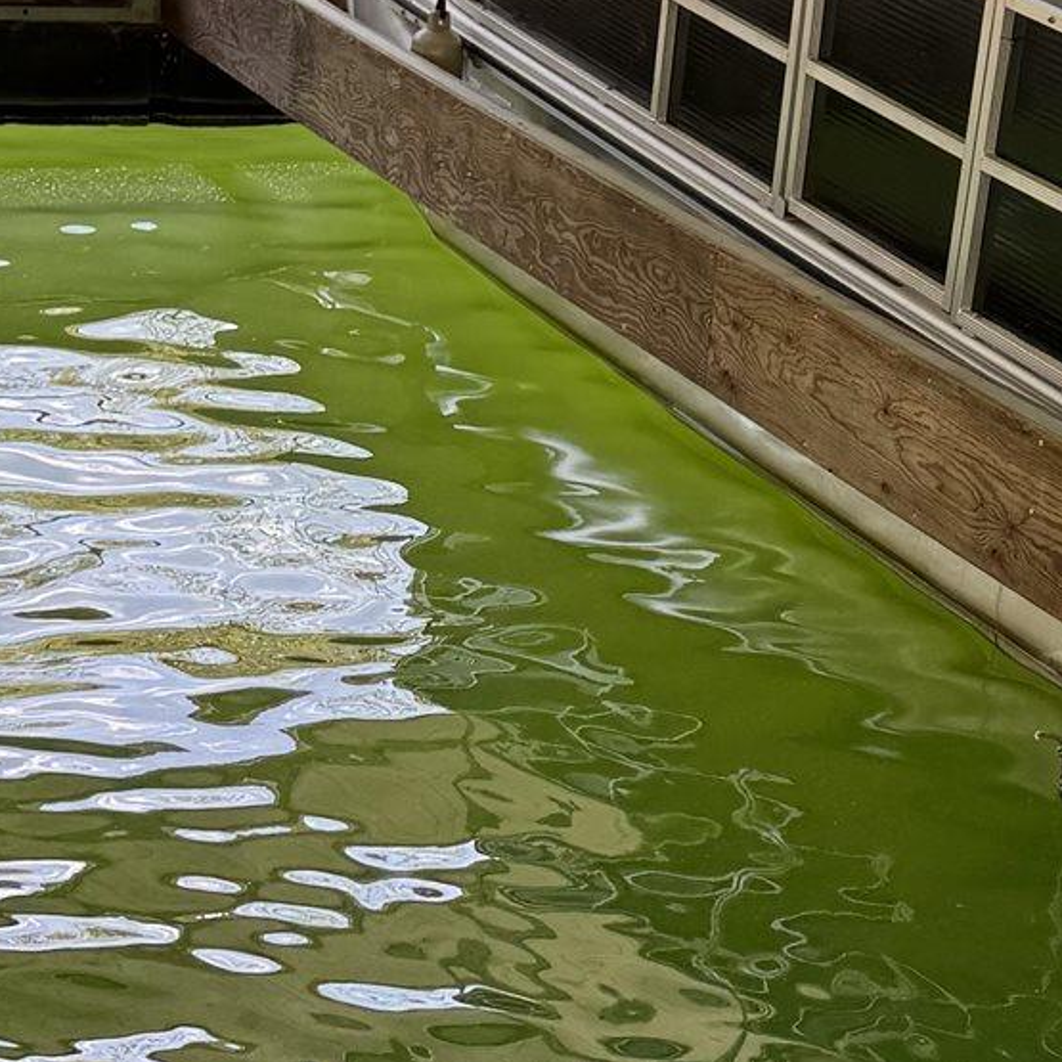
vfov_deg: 19.6
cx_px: 819
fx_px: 3054
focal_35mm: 88
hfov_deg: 19.6
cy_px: 785
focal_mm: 6.86
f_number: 1.78
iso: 80
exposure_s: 1/340
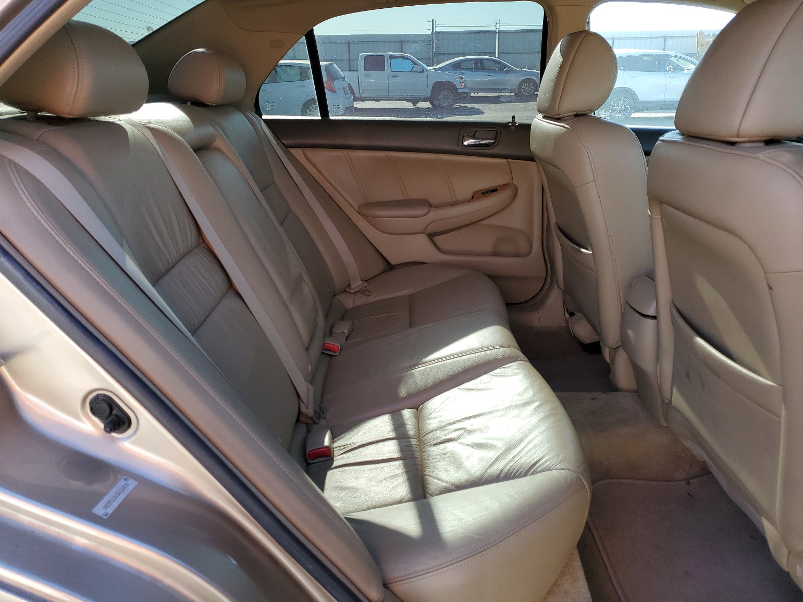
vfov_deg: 51.4
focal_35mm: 27
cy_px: 307
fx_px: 626
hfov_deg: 65.3
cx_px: 411
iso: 50
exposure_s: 1/345
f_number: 1.5
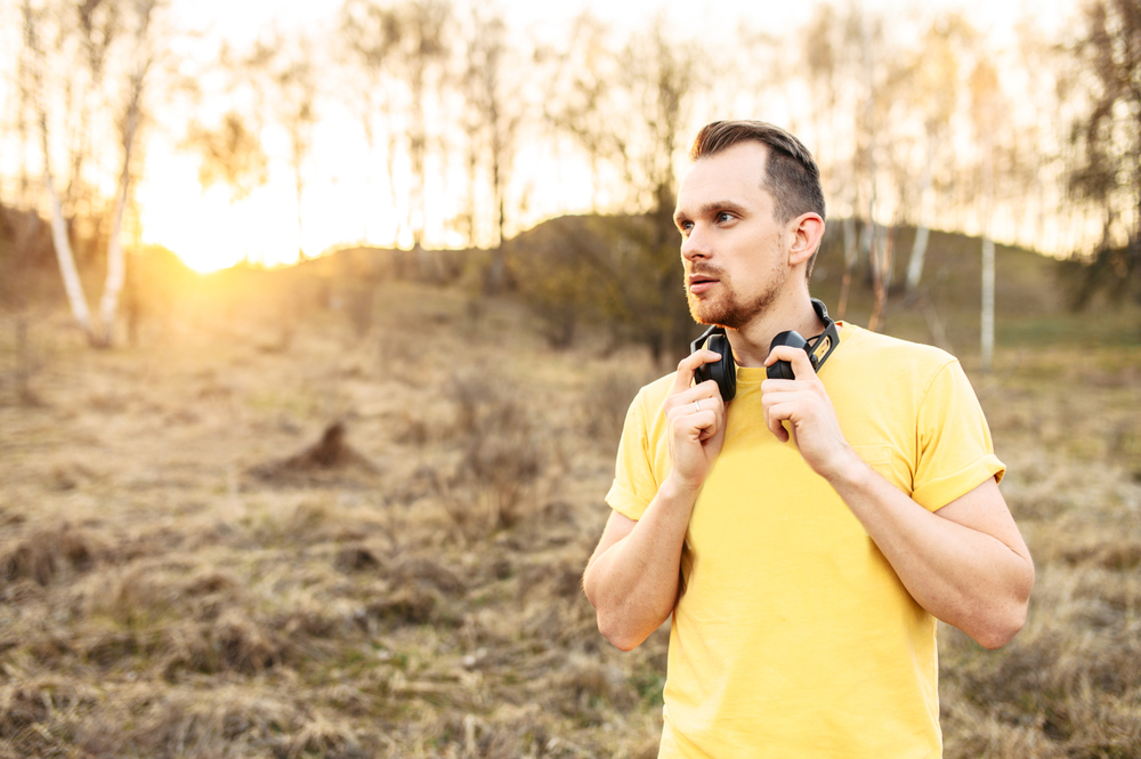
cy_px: 380
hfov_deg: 54.5
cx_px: 570
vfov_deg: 37.8
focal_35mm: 35
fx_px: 1108
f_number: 2.2
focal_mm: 35
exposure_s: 1/320
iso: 100
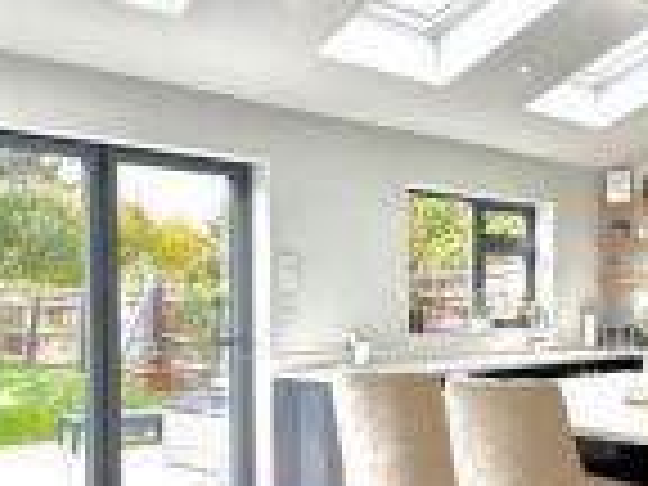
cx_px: 718
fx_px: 768
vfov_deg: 34.9
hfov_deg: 37.9
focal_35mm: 41
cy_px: 317
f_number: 2.2
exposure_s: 1/185
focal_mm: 2.22
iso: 64
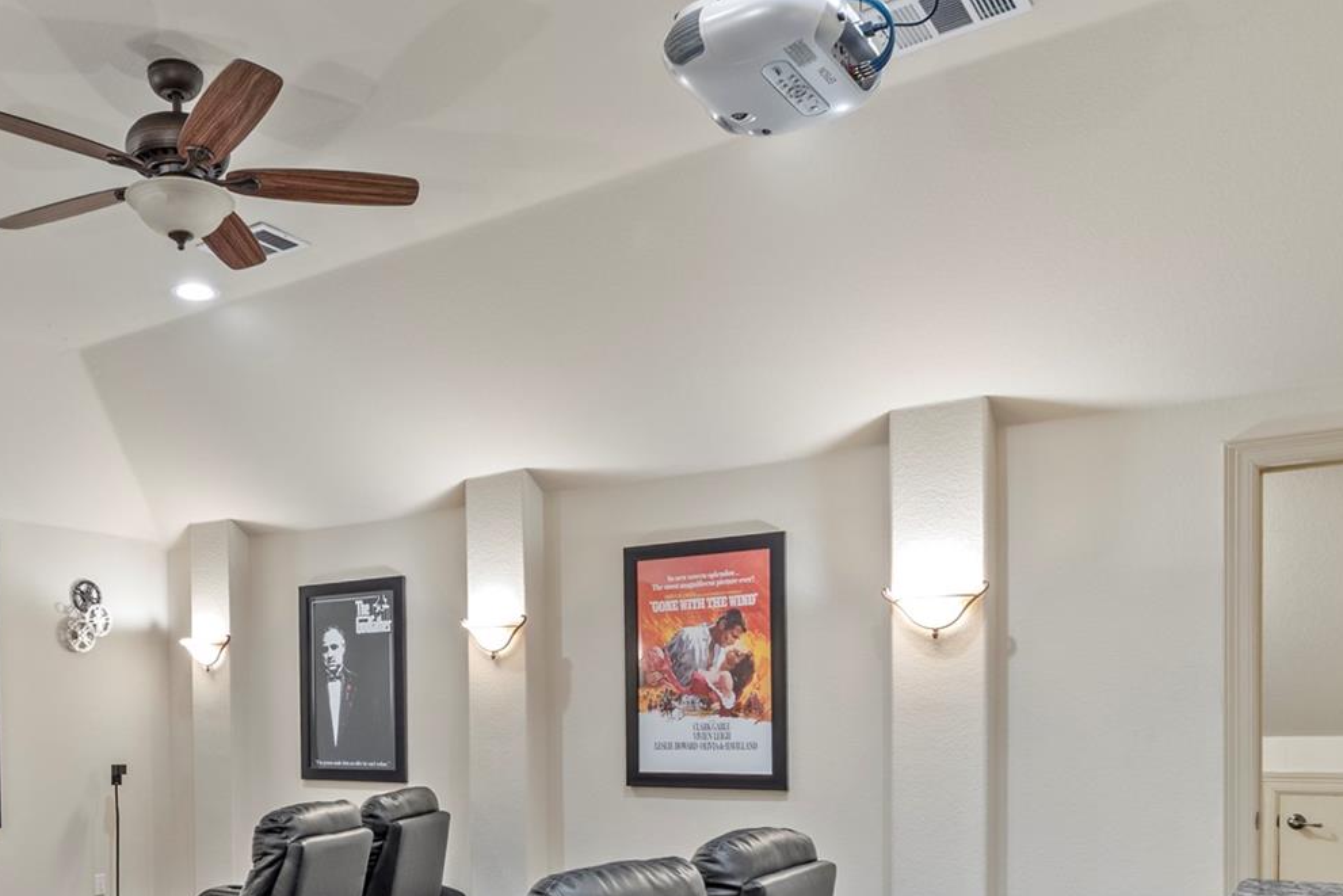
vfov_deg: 40.4
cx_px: 469
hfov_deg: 59.1
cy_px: 729
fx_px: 1157
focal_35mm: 31
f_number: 11
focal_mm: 10
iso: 250
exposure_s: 10
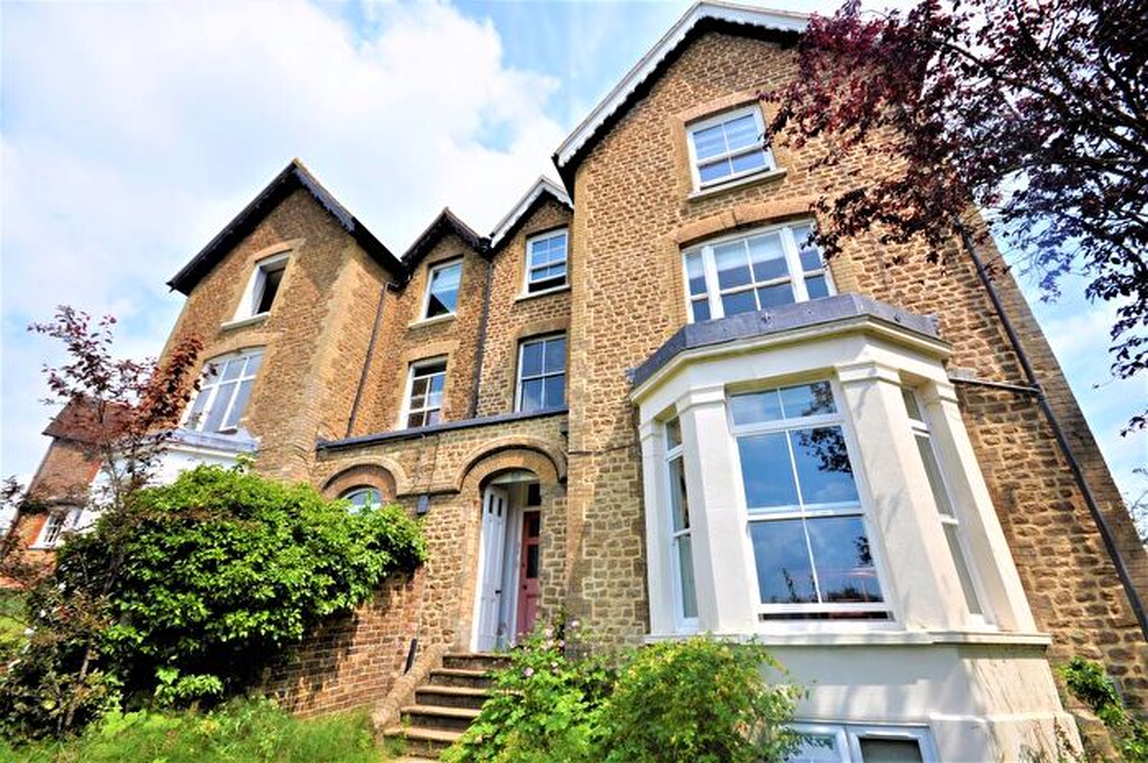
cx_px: 574
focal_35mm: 15
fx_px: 478
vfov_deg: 77.2
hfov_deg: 100.5
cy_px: 382
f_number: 9
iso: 200
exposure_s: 1/320
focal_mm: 10
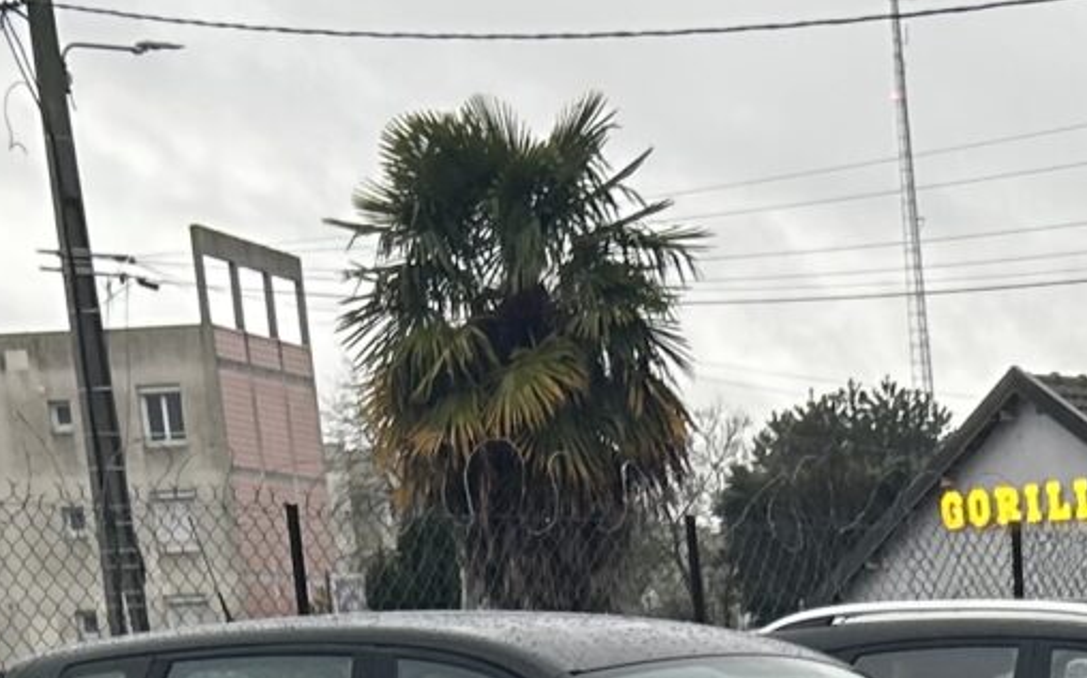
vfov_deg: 8.3
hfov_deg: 14.4
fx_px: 4116
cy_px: 1893
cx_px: 1412
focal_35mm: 139
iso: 50
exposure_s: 1/121
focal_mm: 5.7
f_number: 1.5
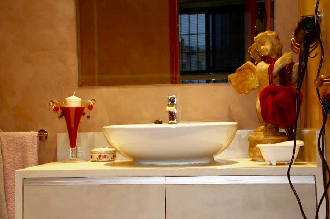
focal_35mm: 52
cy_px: 110
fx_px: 481
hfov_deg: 37.9
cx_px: 165
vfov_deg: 25.7
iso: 400
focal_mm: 35
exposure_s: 1/10
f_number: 5
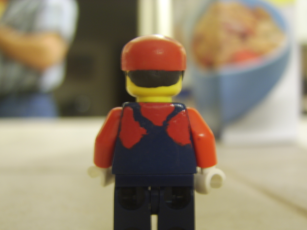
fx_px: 310
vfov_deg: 40.6
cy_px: 129
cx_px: 165
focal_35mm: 35
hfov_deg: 52.6
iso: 71
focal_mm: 8.13
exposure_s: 1/4
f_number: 2.7
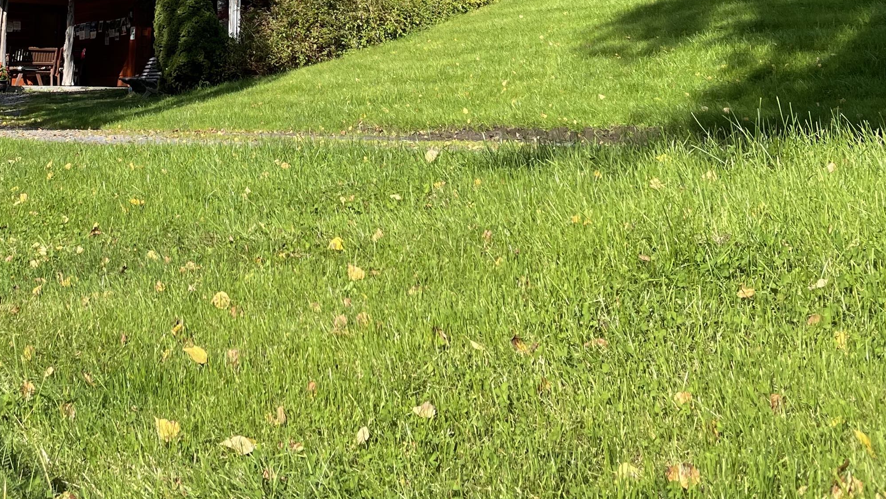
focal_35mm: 57
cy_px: -152
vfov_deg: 19.4
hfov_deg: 35.7
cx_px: 206
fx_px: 1339
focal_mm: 4.2
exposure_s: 1/1319
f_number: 1.6
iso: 32
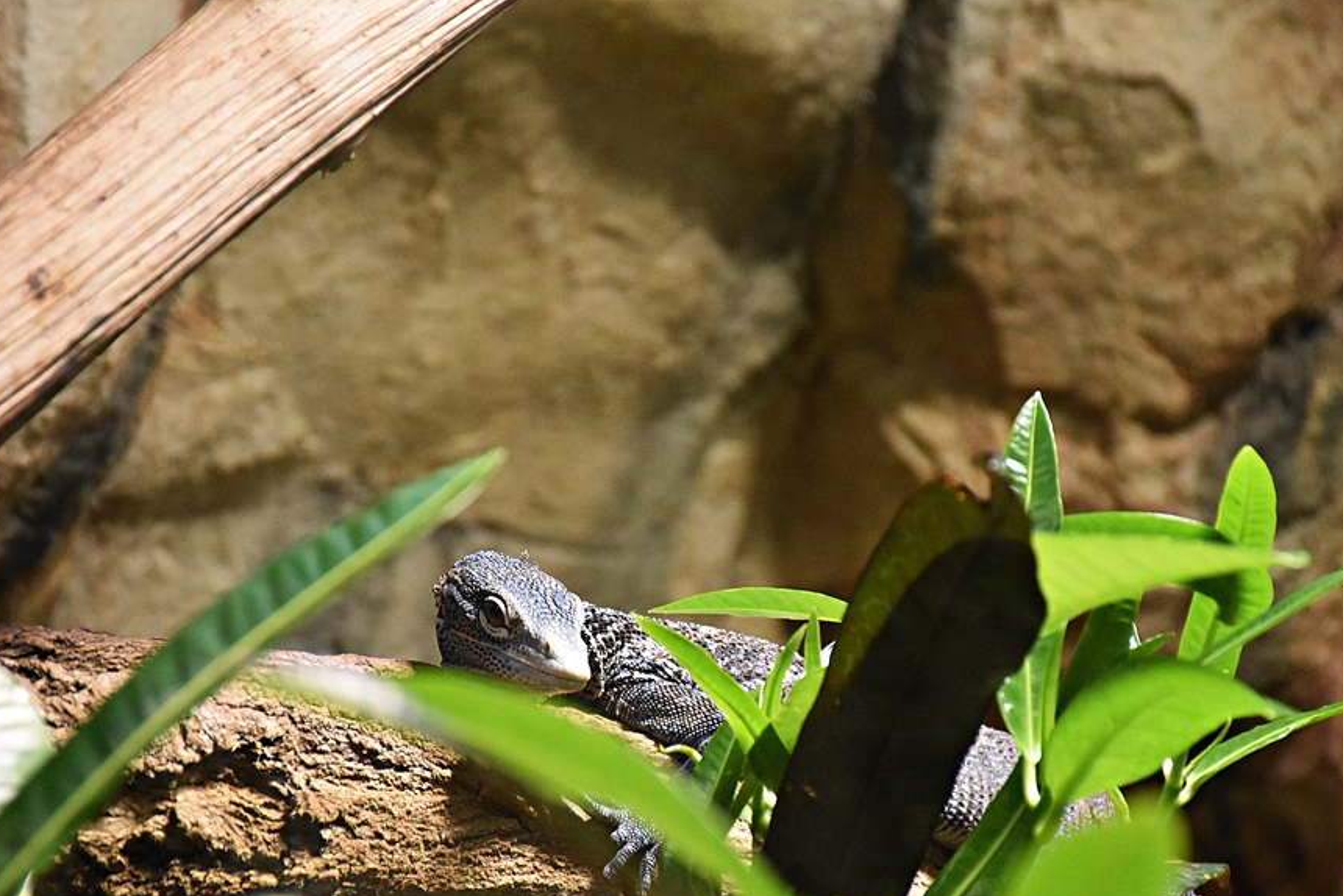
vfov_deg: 5.5
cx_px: 604
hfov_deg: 8.2
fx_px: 9329
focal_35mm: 250
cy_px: 525
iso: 4000
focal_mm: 140
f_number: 5.6
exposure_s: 1/500
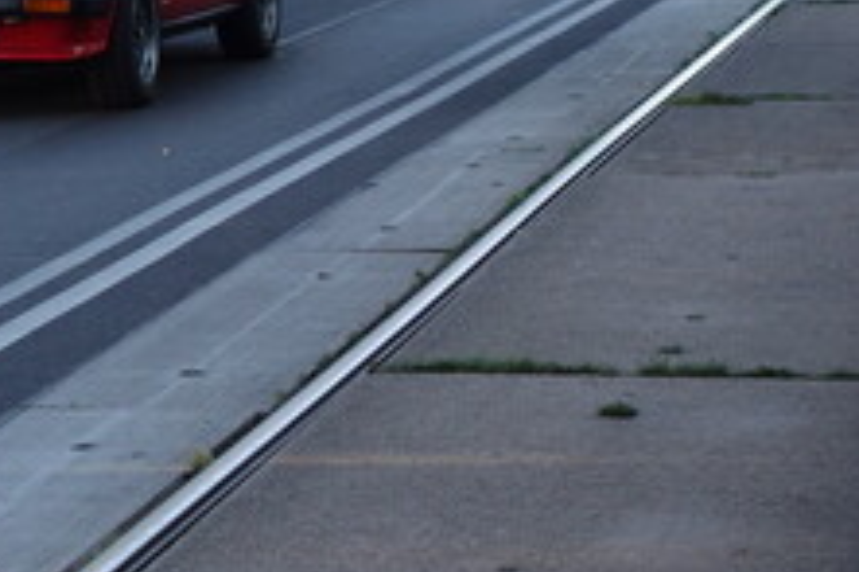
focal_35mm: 171
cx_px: -132
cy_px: -198
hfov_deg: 11.8
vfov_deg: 7.9
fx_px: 4077
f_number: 4.5
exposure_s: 1/100
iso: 125
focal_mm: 23.55
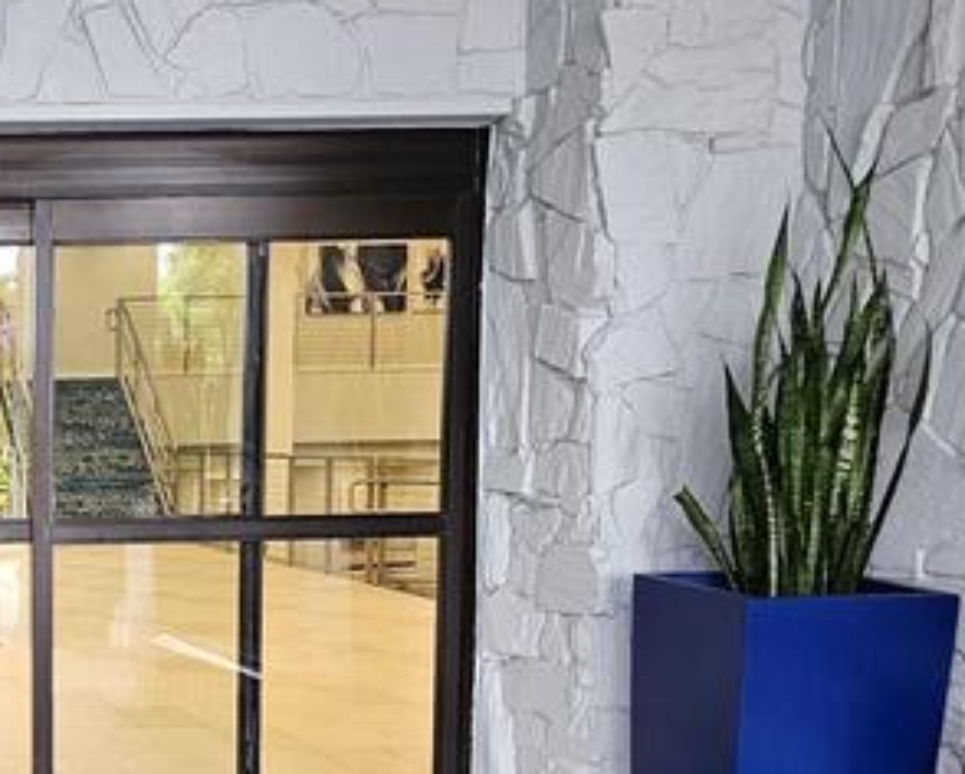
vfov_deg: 24.7
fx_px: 1744
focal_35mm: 61
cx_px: -200
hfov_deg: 27.2
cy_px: 610
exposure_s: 1/120
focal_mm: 6.3
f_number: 1.7
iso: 250
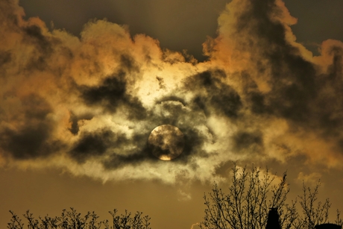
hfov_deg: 4.8
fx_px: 4079
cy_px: 114
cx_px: 172
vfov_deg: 3.2
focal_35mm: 428
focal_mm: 157.4
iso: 125
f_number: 11
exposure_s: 1/10000
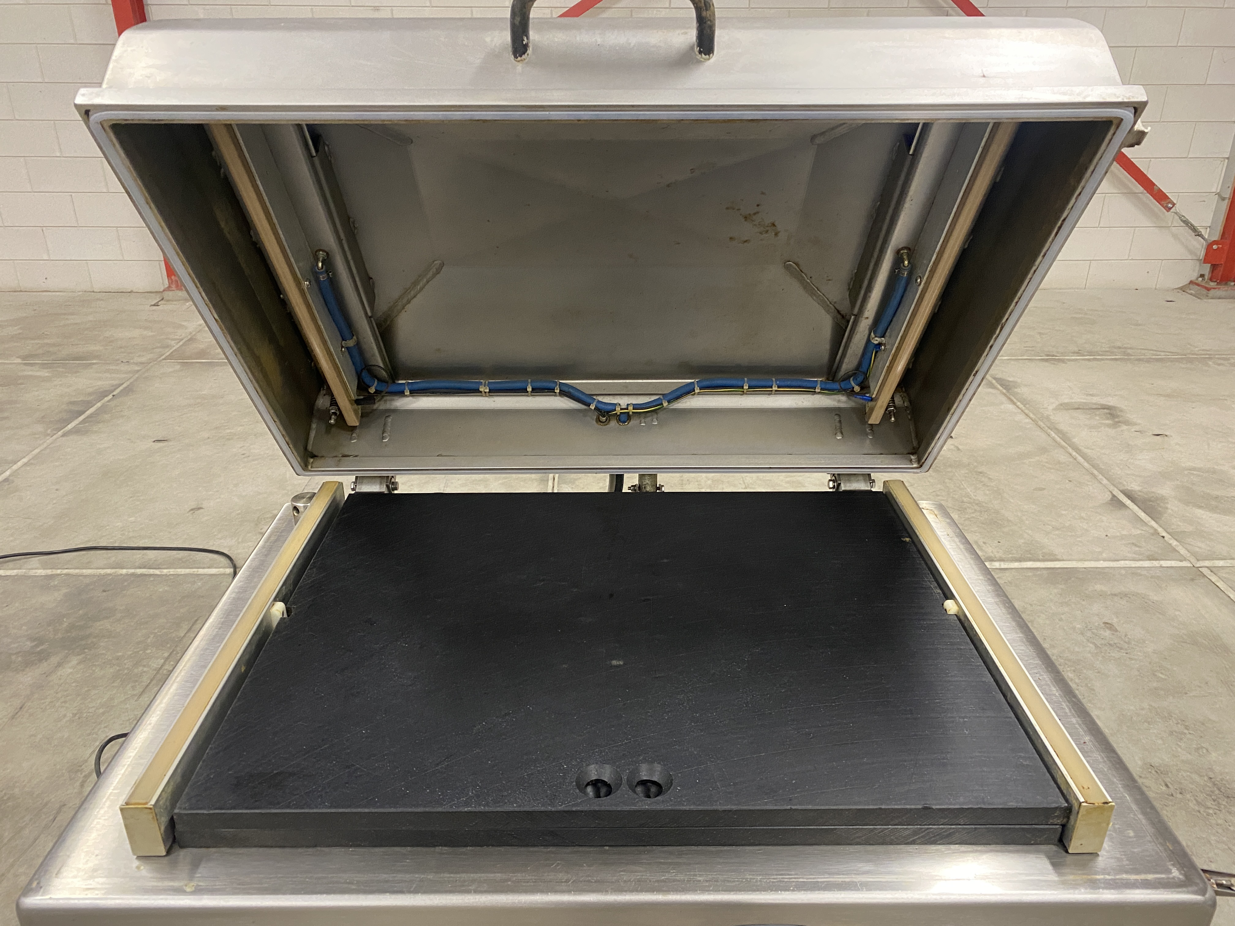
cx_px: 618
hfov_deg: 67.3
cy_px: 463
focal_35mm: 26
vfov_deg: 53.1
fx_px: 928
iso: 400
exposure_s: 1/33
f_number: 1.8
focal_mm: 4.25
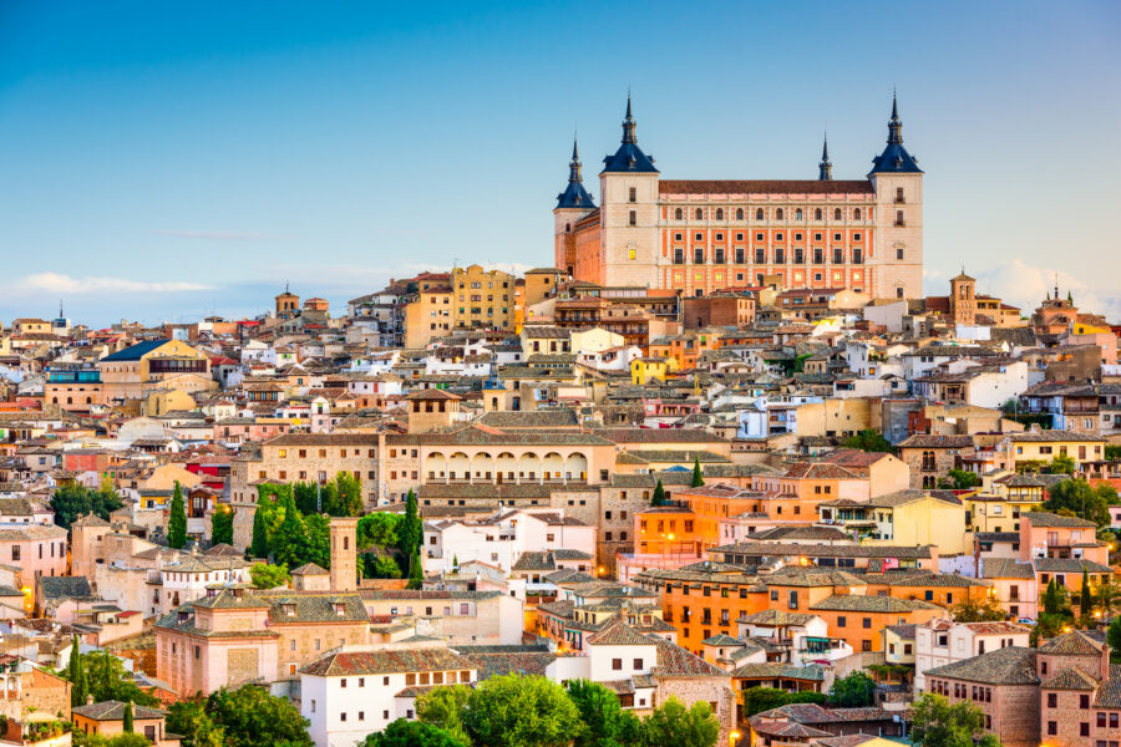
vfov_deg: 13.4
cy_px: 374
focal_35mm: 102
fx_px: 3176
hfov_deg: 20.0
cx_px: 560
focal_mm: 102
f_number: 7.1
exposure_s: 30
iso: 100
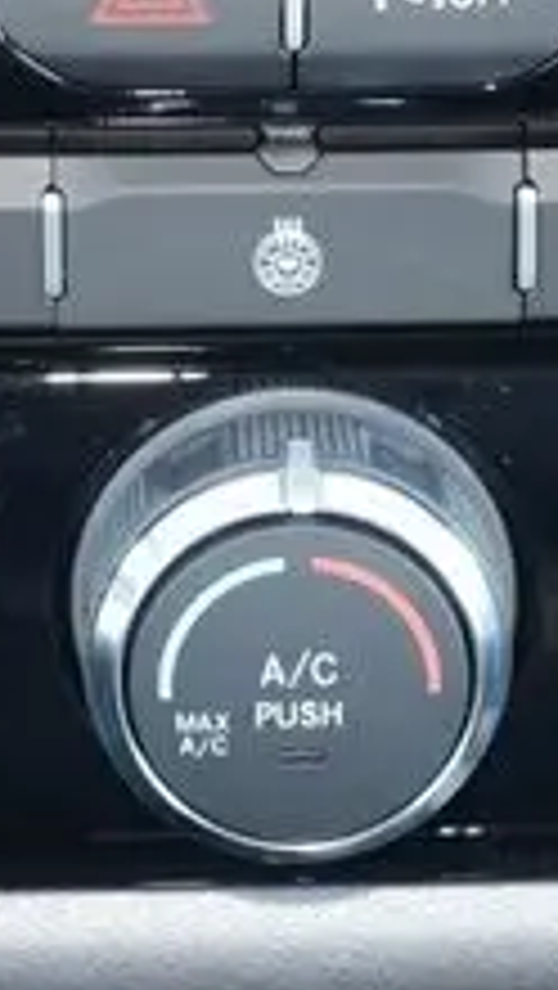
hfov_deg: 7.4
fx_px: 4333
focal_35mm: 165
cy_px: 596
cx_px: 297
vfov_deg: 13.0
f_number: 5.3
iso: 500
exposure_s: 1/15
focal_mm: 26
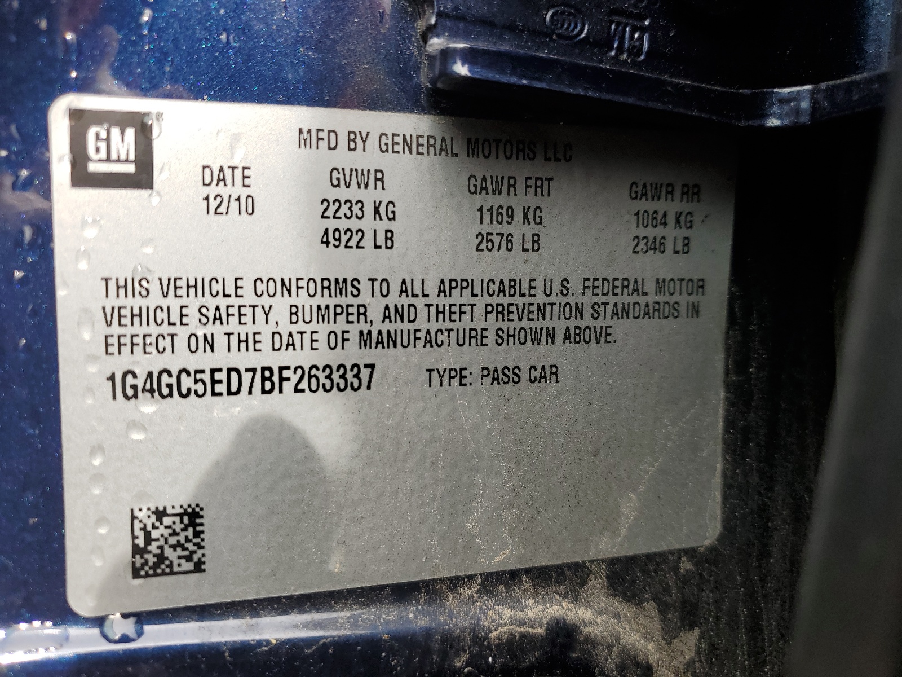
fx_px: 677
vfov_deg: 53.1
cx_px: 451
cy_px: 338
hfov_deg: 67.3
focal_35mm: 26
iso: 50
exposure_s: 1/385
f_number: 1.5
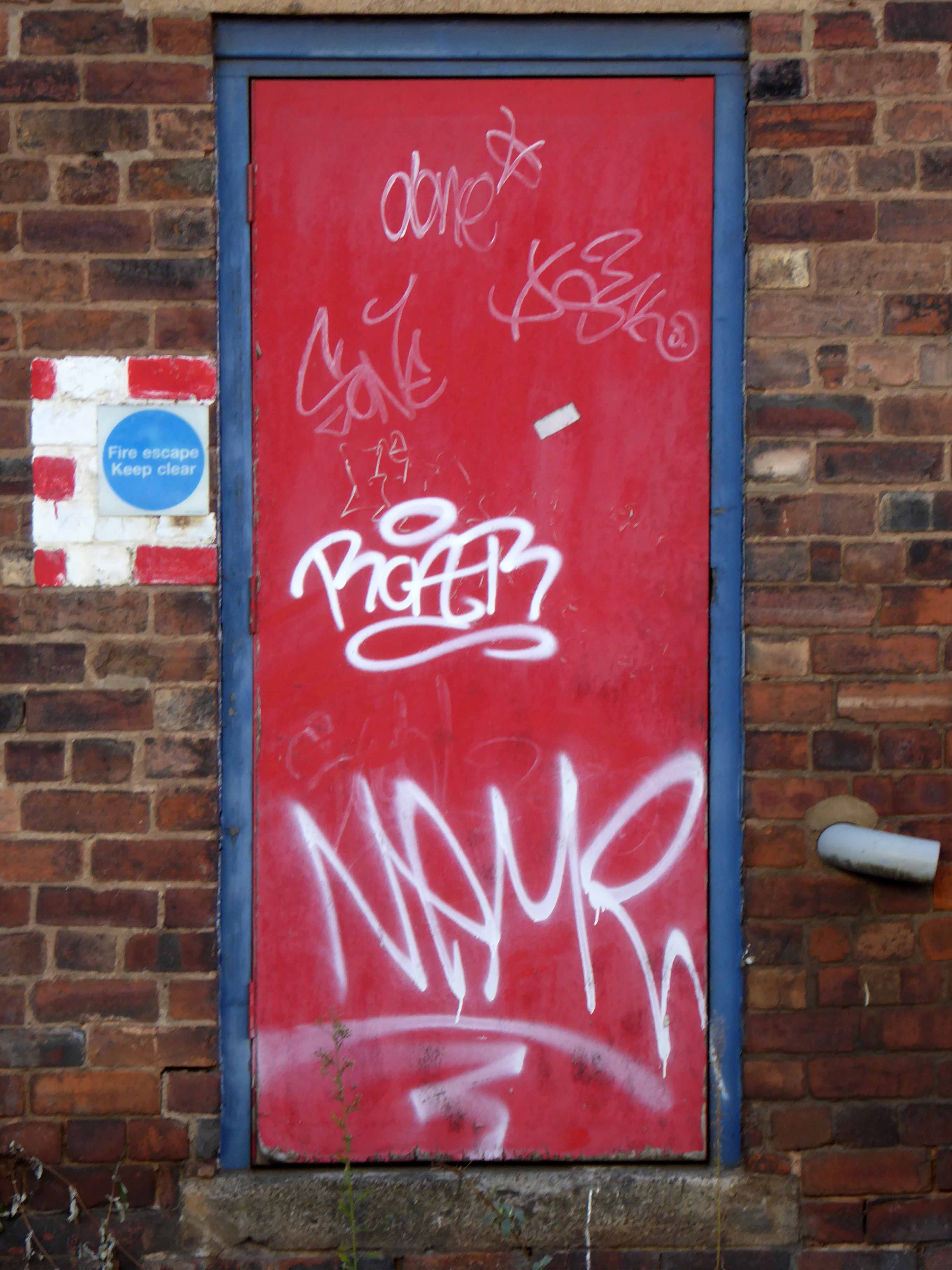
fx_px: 6160
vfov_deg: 11.8
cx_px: 476
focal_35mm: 168
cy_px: 635
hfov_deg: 8.8
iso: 160
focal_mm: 27.1
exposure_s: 1/80
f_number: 5.4
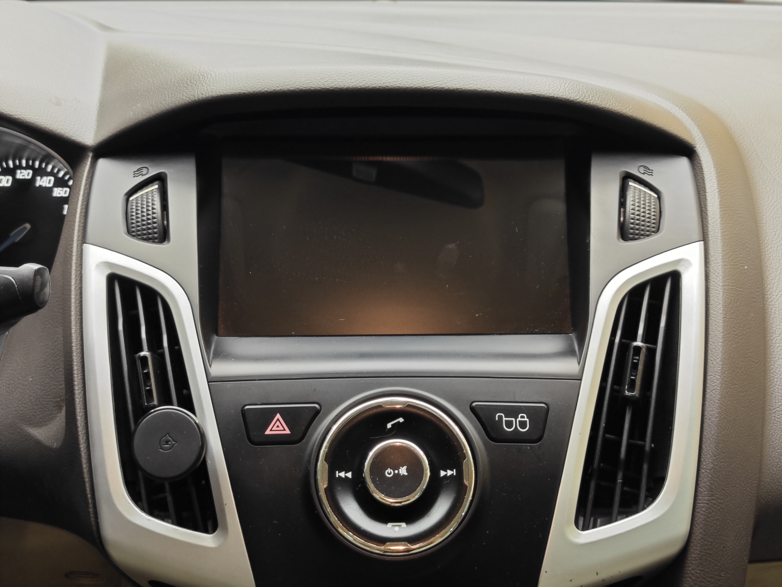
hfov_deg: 41.2
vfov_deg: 31.5
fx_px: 1039
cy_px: 294
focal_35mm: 46
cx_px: 391
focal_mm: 8.7
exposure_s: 1/25.9
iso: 640
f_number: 1.9
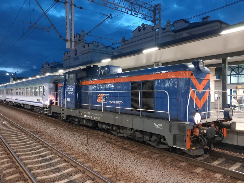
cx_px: 122
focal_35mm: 27
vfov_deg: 51.4
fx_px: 190
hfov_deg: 65.3
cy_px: 92
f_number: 1.8
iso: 800
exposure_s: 1/14.3
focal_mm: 4
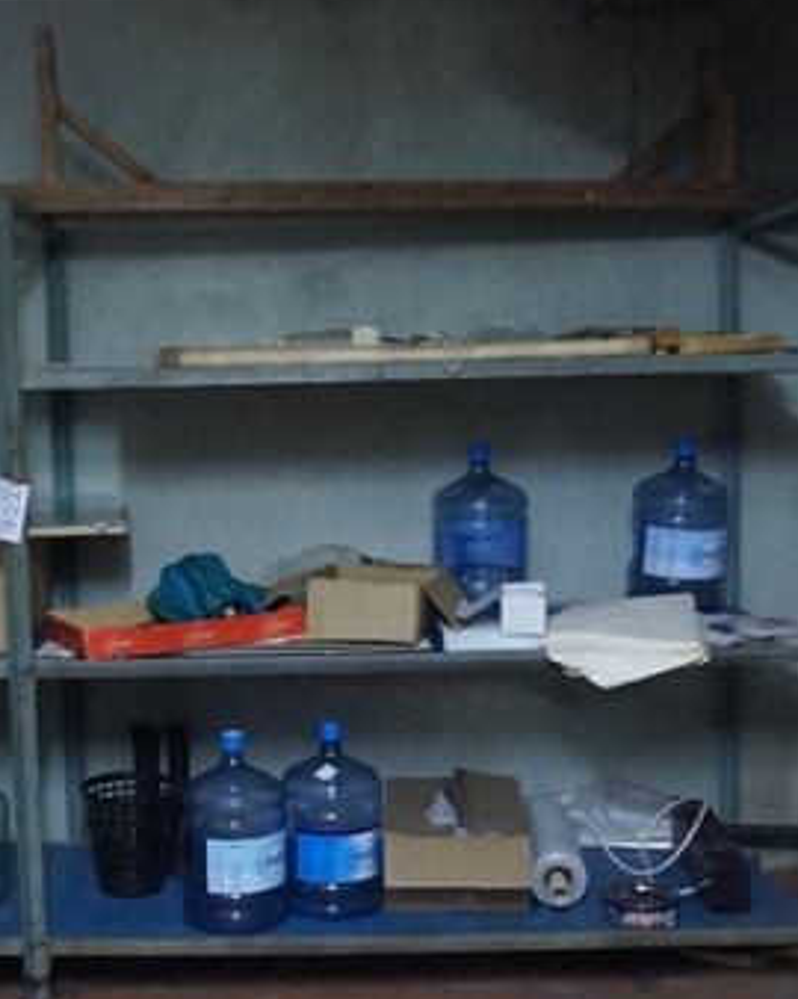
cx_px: 254
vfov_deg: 38.8
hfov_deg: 31.1
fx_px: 1418
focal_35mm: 48
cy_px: 520
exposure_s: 1/20
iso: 3200
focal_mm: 16
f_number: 3.5
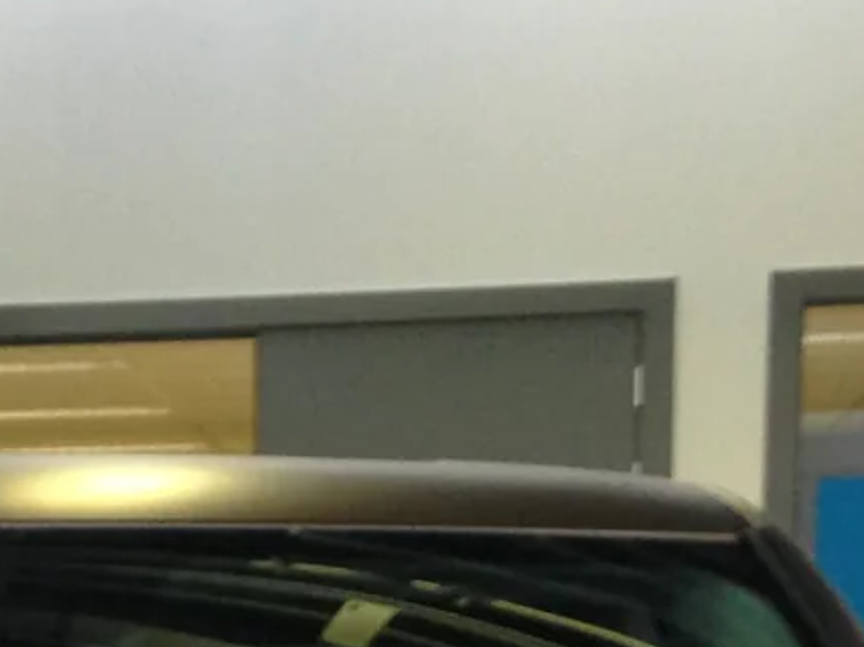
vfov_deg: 8.8
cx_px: -4
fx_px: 3867
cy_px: 1458
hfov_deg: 12.6
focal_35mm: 155
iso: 100
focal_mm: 4.12
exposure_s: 1/20
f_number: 2.4
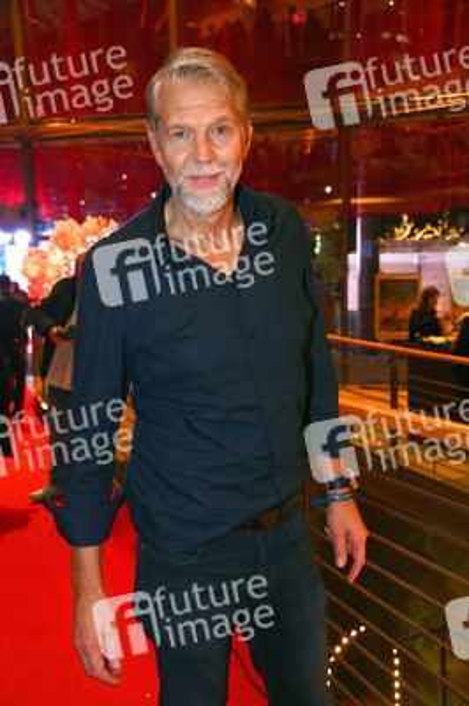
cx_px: 234
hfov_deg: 31.8
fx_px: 822
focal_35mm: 42
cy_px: 353
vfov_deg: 46.4
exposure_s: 1/100
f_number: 5.6
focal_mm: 42
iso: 2000
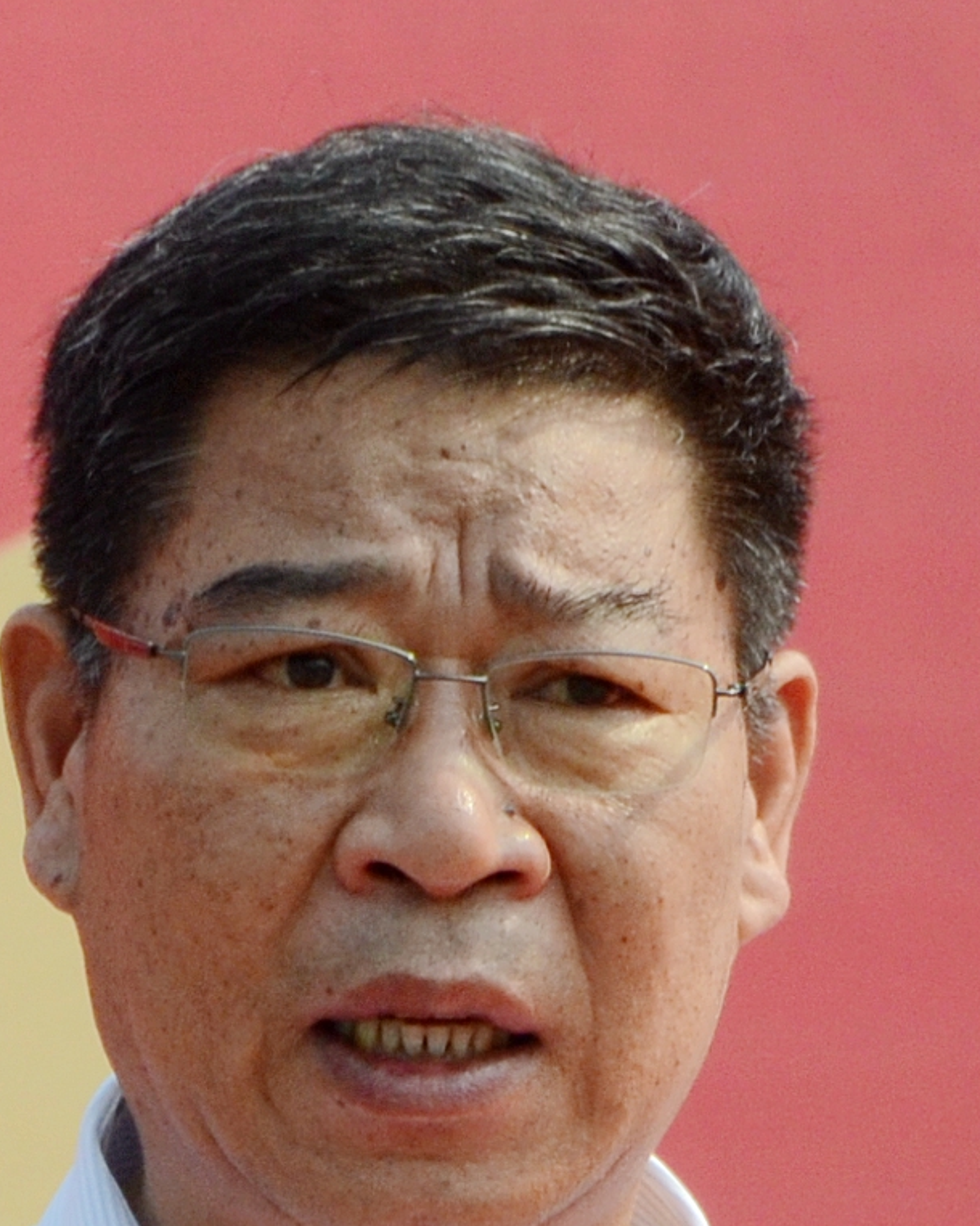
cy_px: 1510
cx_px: 374
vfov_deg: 1.9
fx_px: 37031
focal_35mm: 1021
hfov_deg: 1.5
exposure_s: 1/1250
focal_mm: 150
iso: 560
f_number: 9
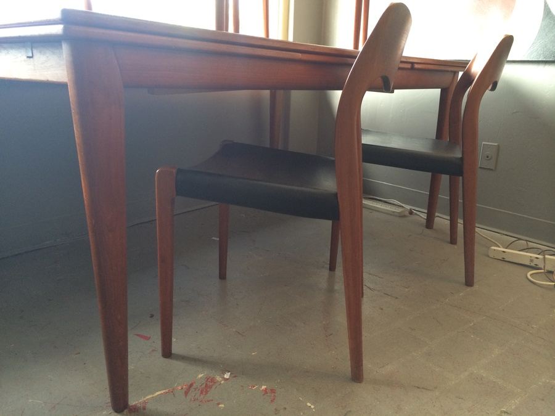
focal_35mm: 30
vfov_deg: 46.8
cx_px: 278
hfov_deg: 60.0
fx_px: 481
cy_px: 208
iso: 50
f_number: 2.2
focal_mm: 4.12
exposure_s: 1/30
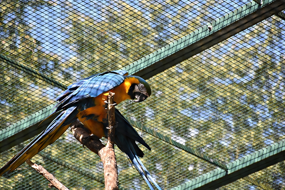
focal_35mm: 210
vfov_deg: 6.5
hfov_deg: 9.8
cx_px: 142
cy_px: 95
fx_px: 1663
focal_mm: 140
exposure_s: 1/320
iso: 400
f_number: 5.6
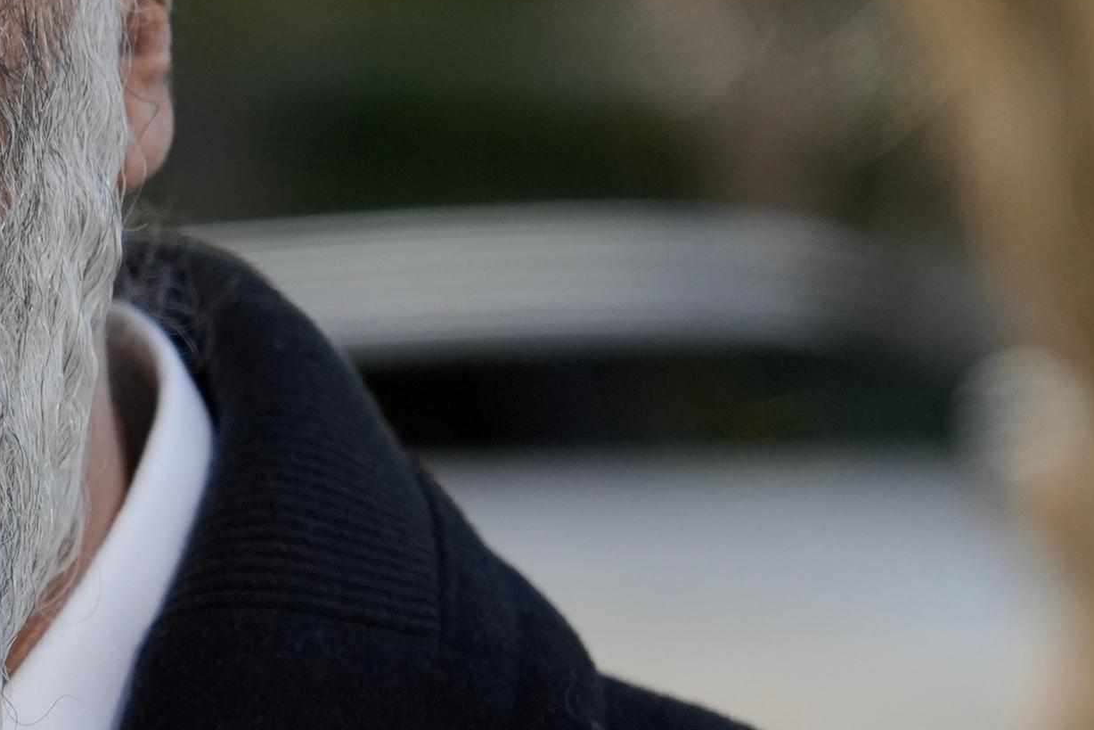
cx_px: -774
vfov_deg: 4.8
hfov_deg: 7.1
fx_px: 8661
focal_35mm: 285
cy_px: 290
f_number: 2.8
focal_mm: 70
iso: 800
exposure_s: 1/400
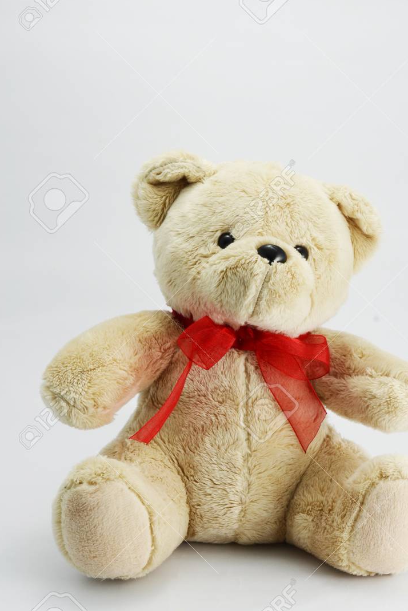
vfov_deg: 22.4
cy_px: 304
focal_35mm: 91
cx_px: 245
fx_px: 1547
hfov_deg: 15.0
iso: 100
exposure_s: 1
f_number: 16
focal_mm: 50
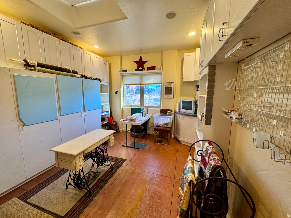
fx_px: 118
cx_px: 146
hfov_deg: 102.1
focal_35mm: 14
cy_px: 109
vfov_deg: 85.7
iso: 160
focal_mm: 2.22
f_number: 2.2
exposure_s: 1/120
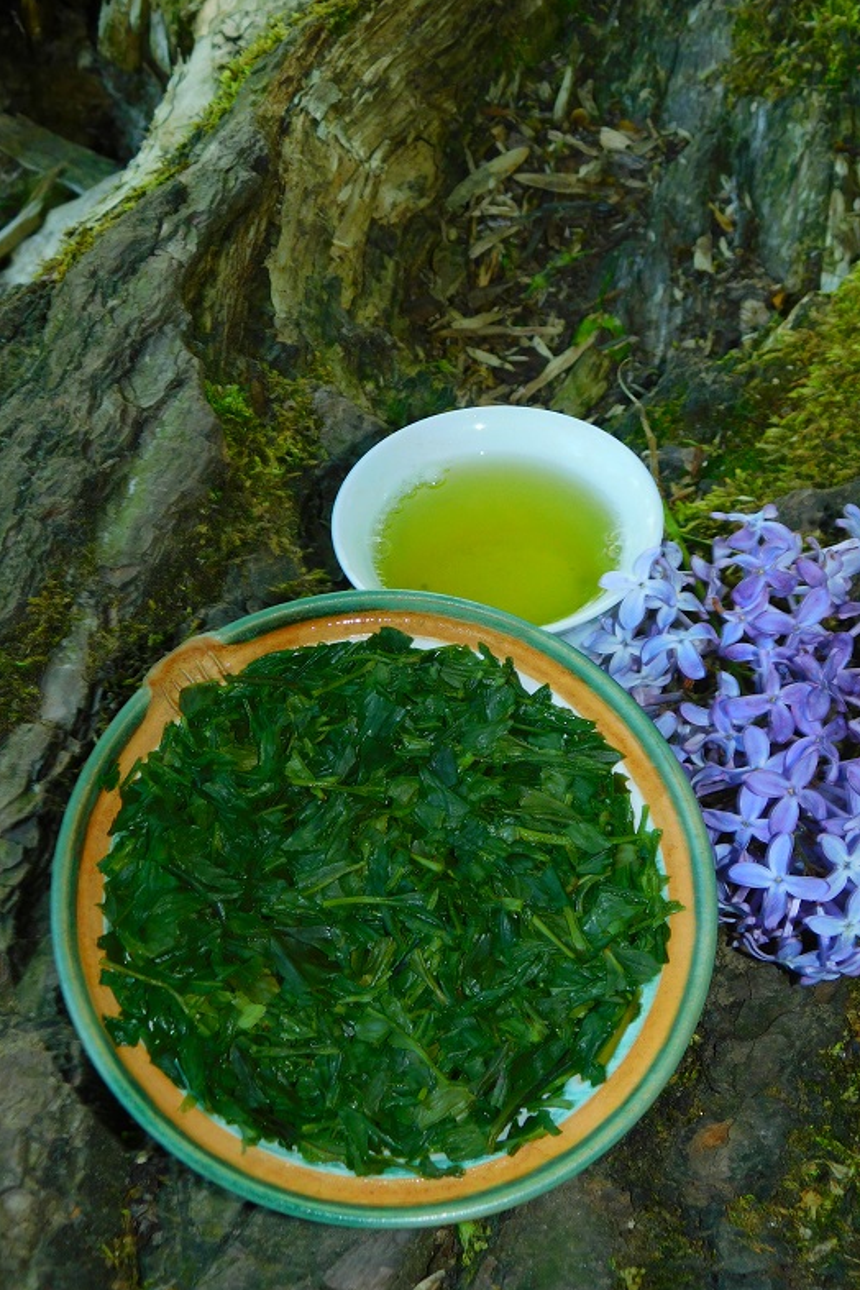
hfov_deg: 25.0
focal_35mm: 54
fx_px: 1935
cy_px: 640
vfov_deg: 36.9
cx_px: 483
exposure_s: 1/30
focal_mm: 9
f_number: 7.6
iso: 200
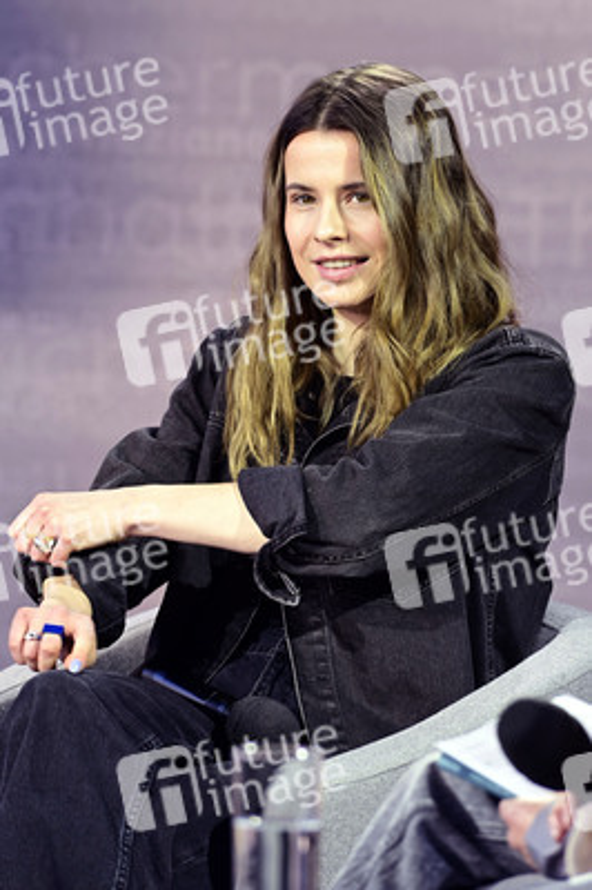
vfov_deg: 10.3
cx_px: 296
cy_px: 445
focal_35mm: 200
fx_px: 4942
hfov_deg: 6.9
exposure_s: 1/200
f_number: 6.3
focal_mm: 200
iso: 500
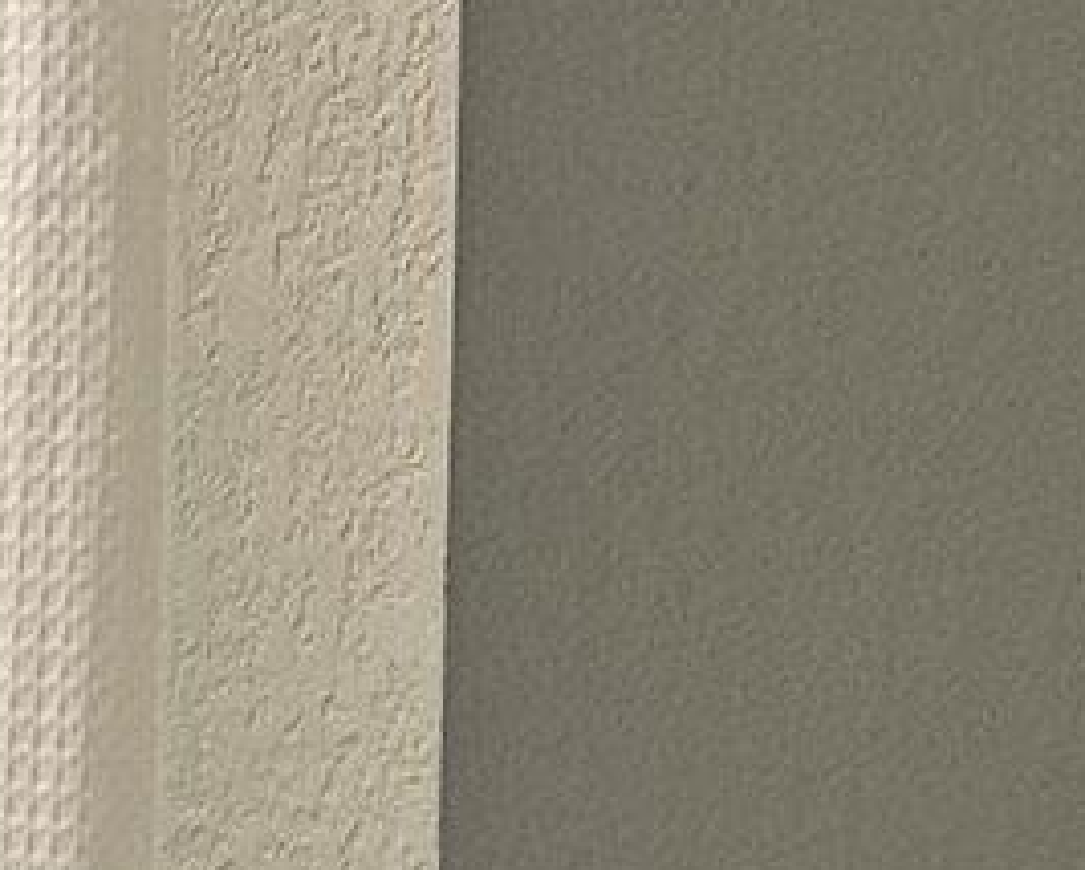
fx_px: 6491
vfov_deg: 7.7
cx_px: 589
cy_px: 407
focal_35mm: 202
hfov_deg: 9.6
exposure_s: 1/60
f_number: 1.78
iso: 200
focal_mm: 6.86
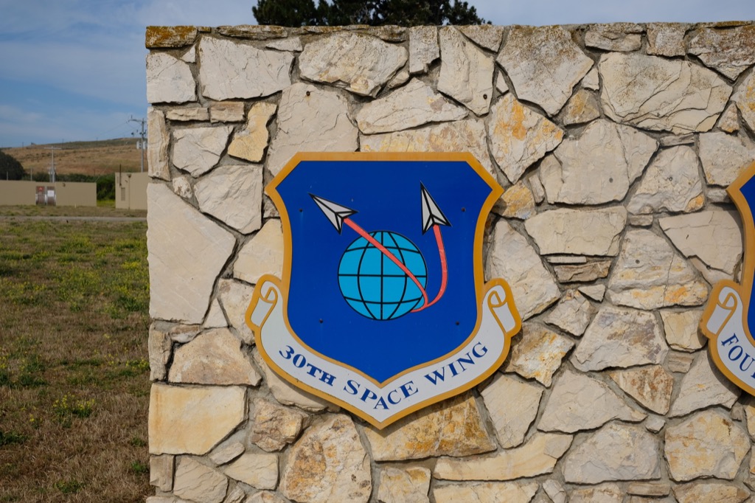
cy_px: 252
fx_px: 839
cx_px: 378
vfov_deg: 33.4
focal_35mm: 40
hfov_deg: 48.5
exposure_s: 1/680
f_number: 8
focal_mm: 26.5
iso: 200
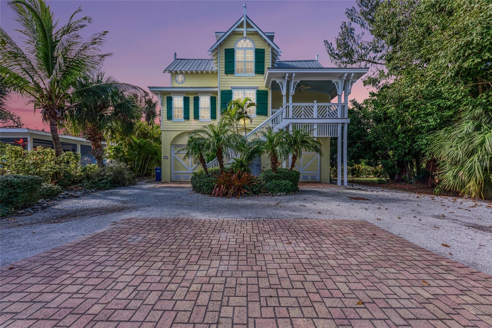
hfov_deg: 108.3
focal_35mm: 13
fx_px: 178
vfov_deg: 85.4
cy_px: 164
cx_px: 246
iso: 100
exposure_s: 1/60
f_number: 7.1
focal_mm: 13
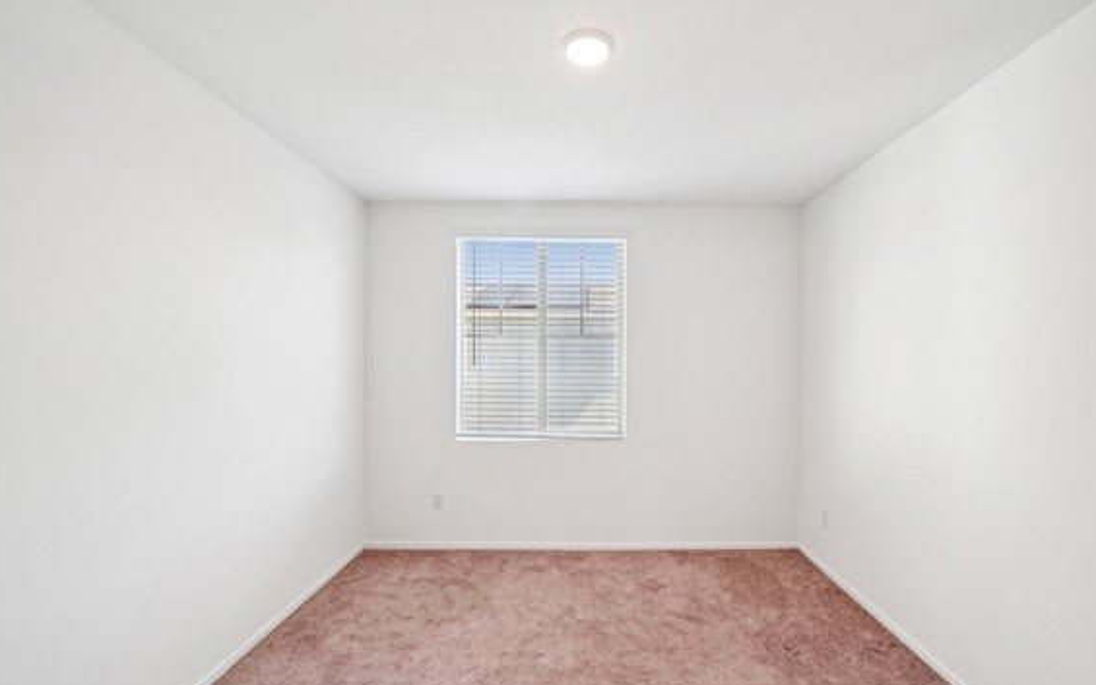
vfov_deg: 74.7
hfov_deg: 101.2
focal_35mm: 15
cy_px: 365
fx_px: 448
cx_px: 596
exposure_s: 1/30
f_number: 9
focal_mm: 13
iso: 320
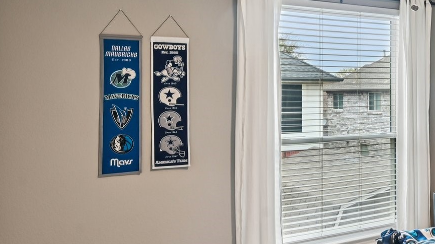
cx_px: 452
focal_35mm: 42
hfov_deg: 41.0
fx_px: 484
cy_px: 97
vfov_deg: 28.3
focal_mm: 17
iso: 400
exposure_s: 1/8
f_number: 8
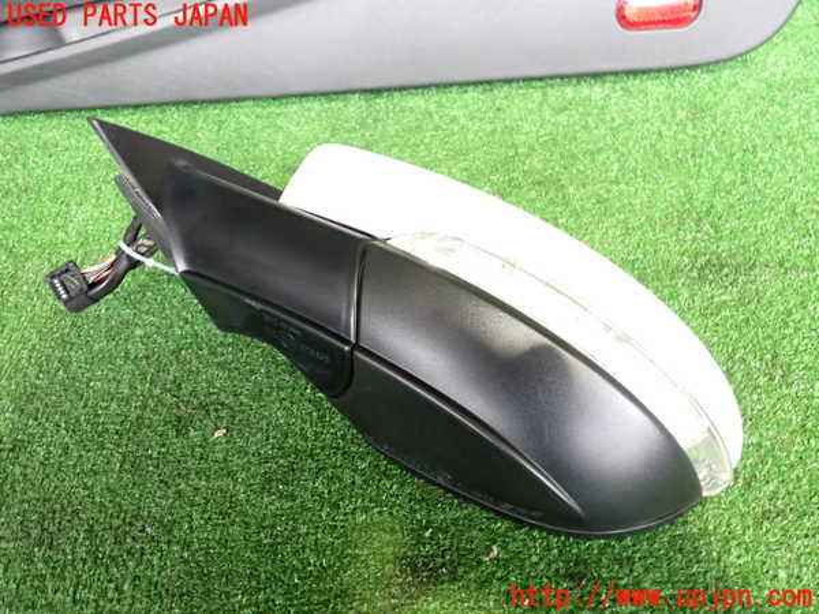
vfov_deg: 46.8
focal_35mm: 30
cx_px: 410
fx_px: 710
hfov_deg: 60.0
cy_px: 307
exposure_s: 1/25
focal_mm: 5.4
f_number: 2.3
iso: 800
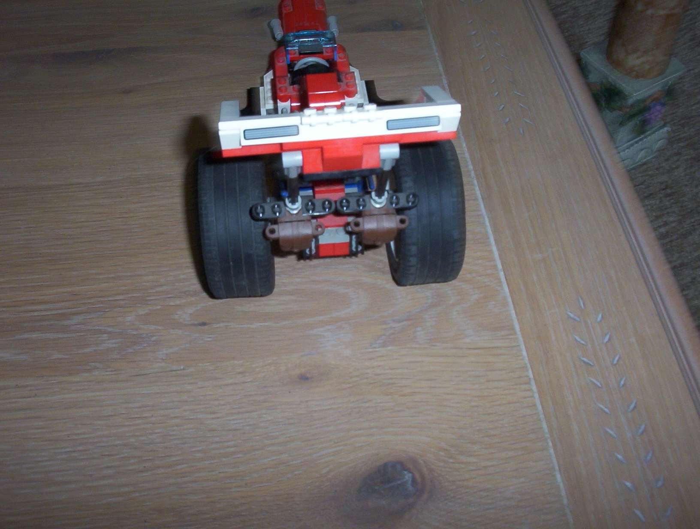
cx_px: 350
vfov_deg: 37.0
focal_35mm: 39
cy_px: 264
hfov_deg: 47.8
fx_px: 791
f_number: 4.5
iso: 140
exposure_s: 1/30
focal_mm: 6
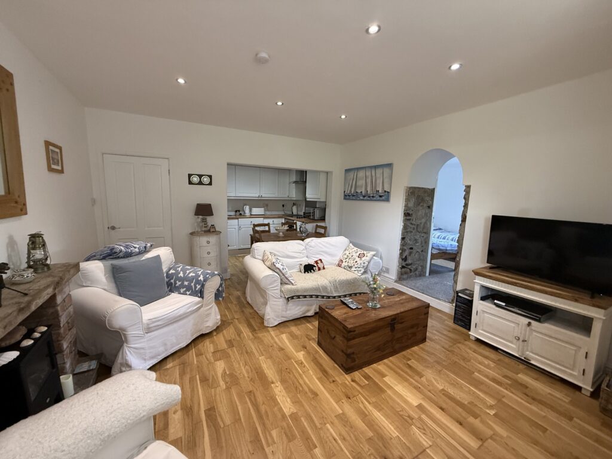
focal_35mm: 14
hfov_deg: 102.1
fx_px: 248
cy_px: 230
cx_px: 306
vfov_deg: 85.7
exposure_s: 1/100
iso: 320
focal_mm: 2.22
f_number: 2.2
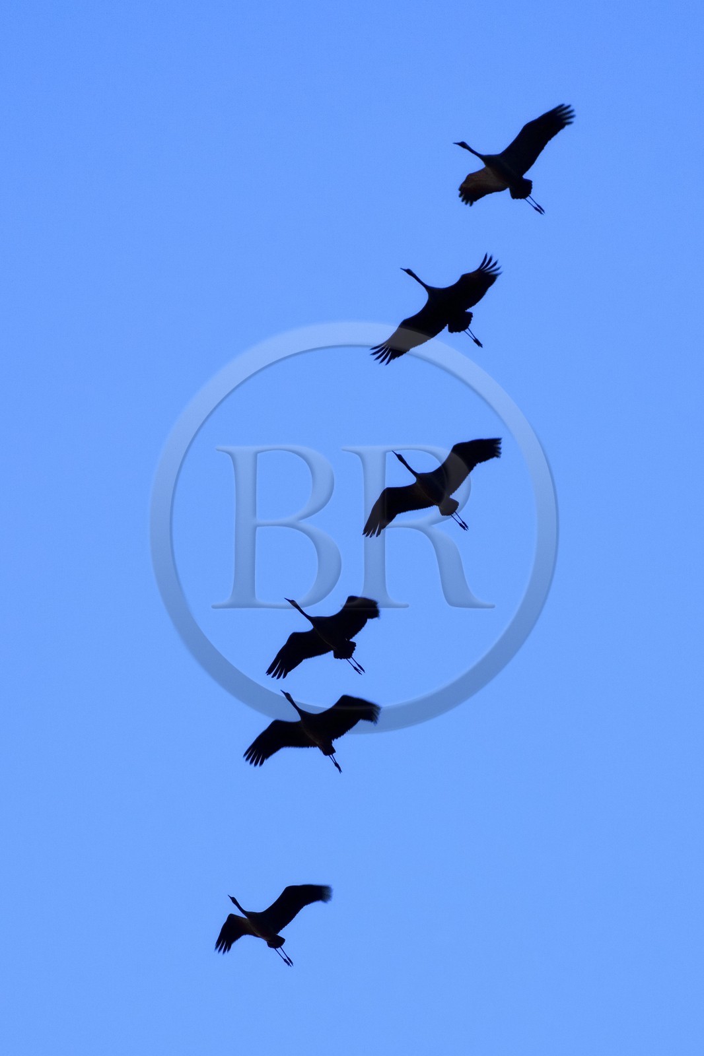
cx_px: 352
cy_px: 528
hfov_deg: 6.9
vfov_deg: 10.3
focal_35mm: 200
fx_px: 5869
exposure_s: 1/160
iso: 800
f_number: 2.8
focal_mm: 200
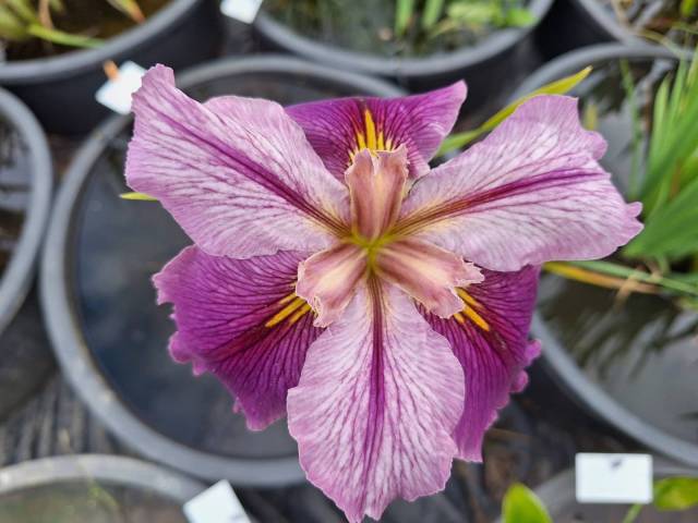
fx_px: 464
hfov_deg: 73.9
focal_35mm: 23
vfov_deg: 58.9
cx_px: 349
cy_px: 262
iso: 40
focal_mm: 5.54
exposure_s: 1/420
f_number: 1.8
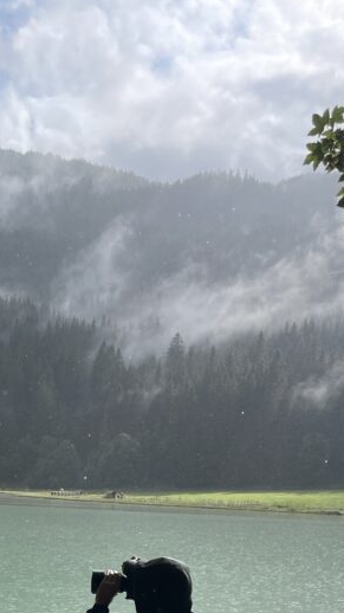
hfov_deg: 21.0
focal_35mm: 56
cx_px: 37
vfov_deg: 35.0
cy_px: 554
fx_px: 909
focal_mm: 4.2
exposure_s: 1/4132
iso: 32
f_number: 1.6
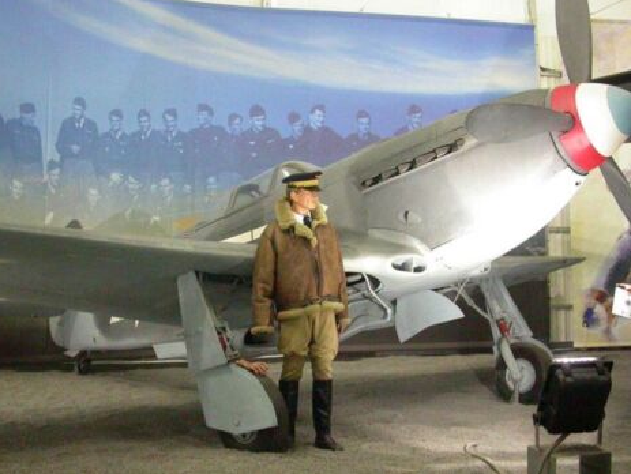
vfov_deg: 35.2
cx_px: 296
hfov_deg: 45.7
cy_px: 223
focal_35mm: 41
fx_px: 748
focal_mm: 7.85
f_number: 3
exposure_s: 1/63.5
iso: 800
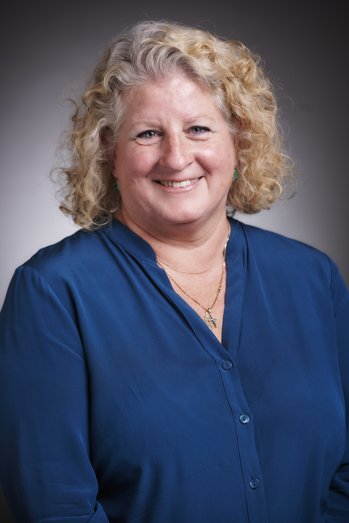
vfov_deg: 13.7
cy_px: 262
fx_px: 2181
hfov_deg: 9.1
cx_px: 174
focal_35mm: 150
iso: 100
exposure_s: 1/100
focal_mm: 150
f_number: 7.1
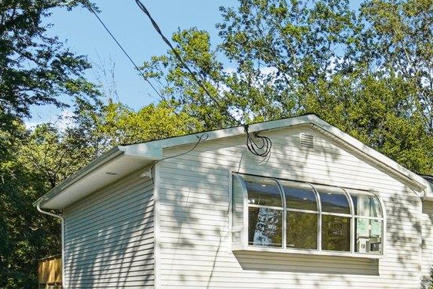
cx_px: 485
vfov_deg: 25.1
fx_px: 614
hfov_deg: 33.5
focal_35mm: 51
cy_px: 296
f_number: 8
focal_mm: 14
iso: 400
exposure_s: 1/1000
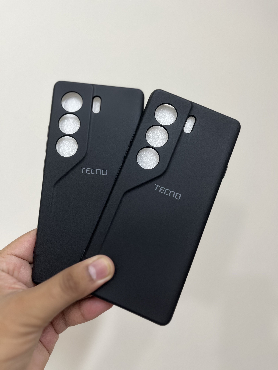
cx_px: 139
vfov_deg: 67.3
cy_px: 185
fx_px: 278
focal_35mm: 26
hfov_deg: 53.1
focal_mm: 5.1
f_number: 1.6
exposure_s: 1/50
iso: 125
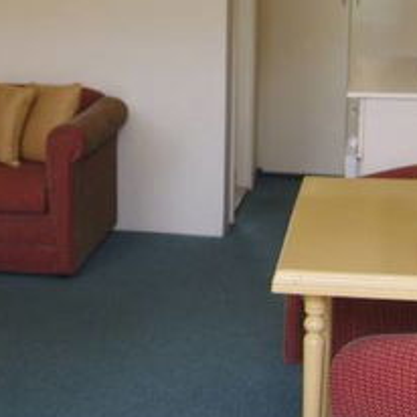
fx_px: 981
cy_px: 73
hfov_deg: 23.9
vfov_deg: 23.6
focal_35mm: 72
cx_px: 154
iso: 96
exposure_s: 1/30
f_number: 2.8
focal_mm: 7.4
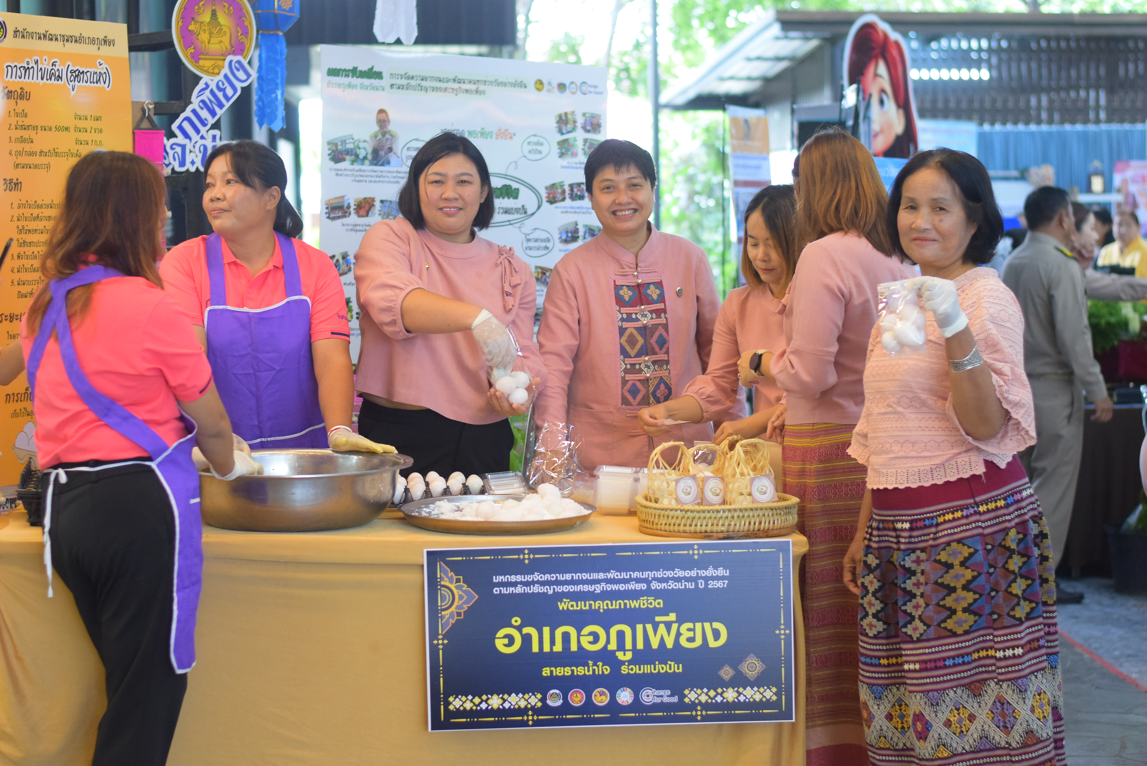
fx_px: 2390
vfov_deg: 18.2
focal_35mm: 75
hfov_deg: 27.0
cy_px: 383
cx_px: 574
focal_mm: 50
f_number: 2.5
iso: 1600
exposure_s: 1/80
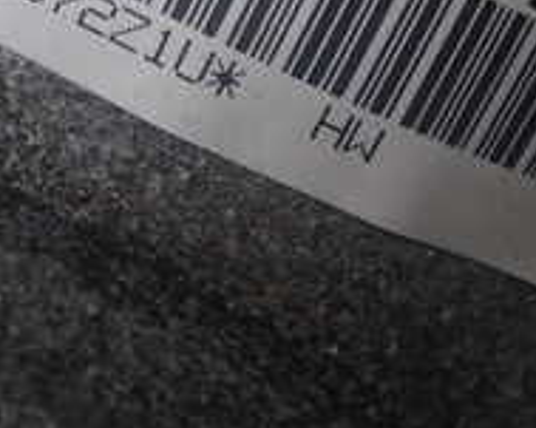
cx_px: 145
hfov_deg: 19.3
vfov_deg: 15.0
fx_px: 1570
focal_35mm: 99
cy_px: -79
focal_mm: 5.79
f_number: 7.1
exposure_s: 1/30
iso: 200
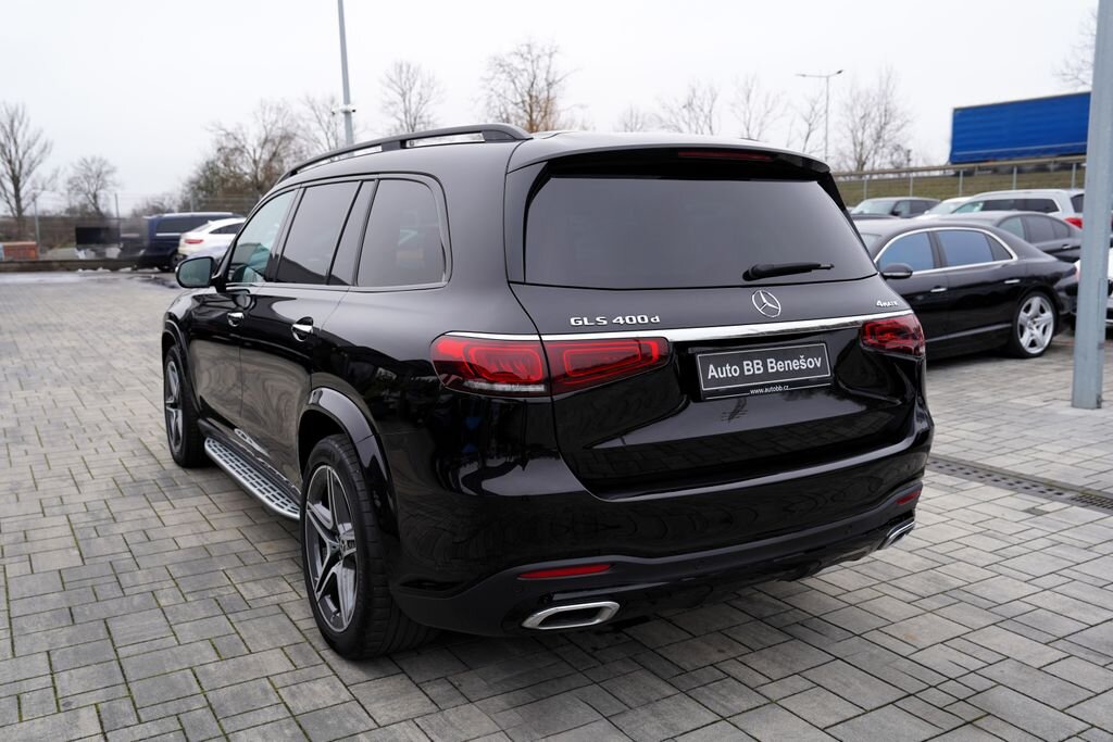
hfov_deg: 60.3
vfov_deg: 42.3
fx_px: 958
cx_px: 556
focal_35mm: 31
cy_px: 371
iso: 100
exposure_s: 1/80
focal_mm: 31
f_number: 4
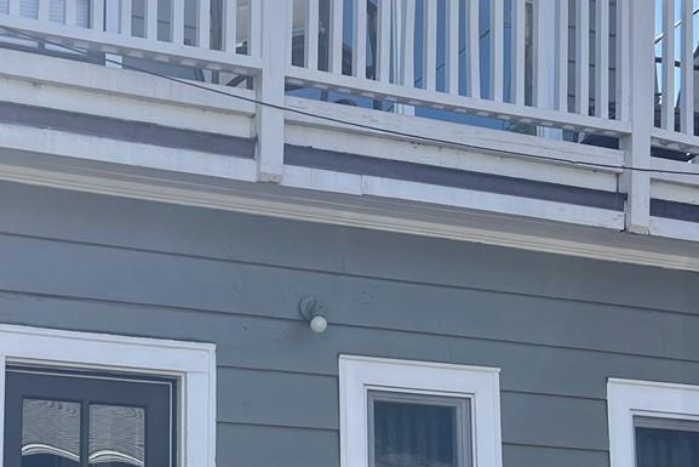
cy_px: 427
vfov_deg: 17.9
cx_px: 194
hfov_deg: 26.7
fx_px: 1457
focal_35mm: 75
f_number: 1.5
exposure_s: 1/1901
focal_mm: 5.7
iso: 50
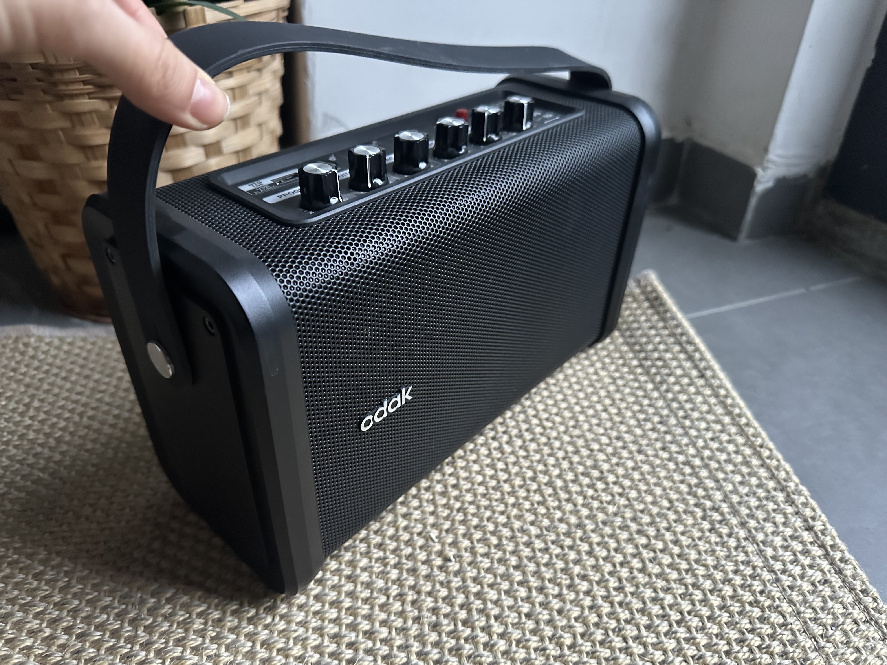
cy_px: 332
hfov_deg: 71.6
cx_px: 444
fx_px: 615
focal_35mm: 24
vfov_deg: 56.8
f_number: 1.78
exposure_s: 1/40
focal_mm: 6.86
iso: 1000
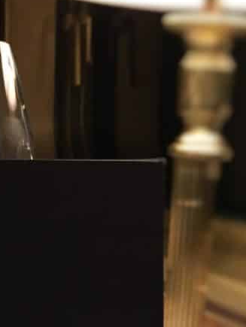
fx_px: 672
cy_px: 295
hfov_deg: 20.4
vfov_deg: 26.5
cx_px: 30
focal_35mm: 71
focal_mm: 4.15
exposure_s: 1/30
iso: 200
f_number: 2.2
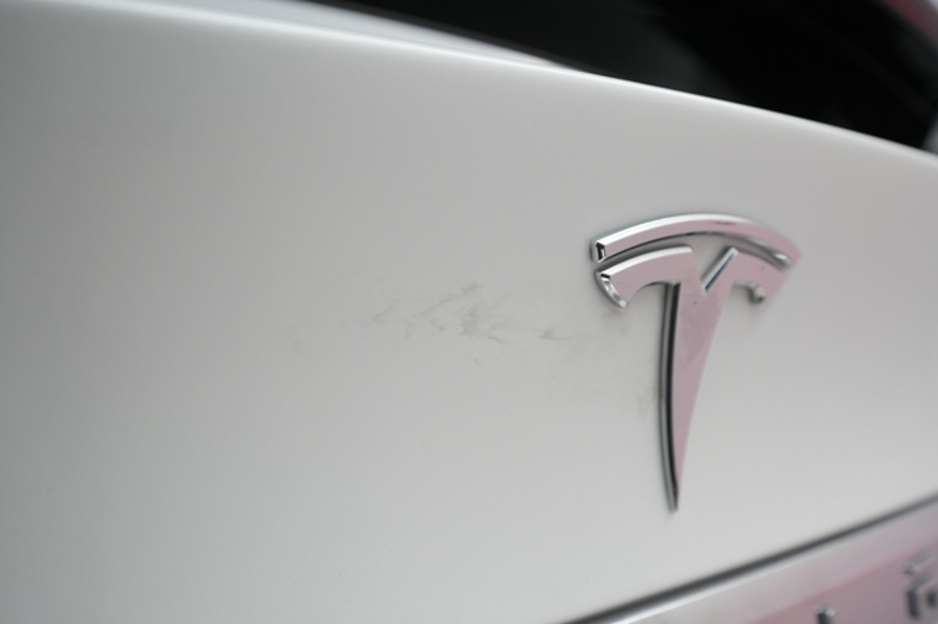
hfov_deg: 65.5
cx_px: 469
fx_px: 729
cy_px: 312
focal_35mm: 28
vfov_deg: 46.4
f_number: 4.5
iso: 1000
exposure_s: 1/100
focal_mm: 28
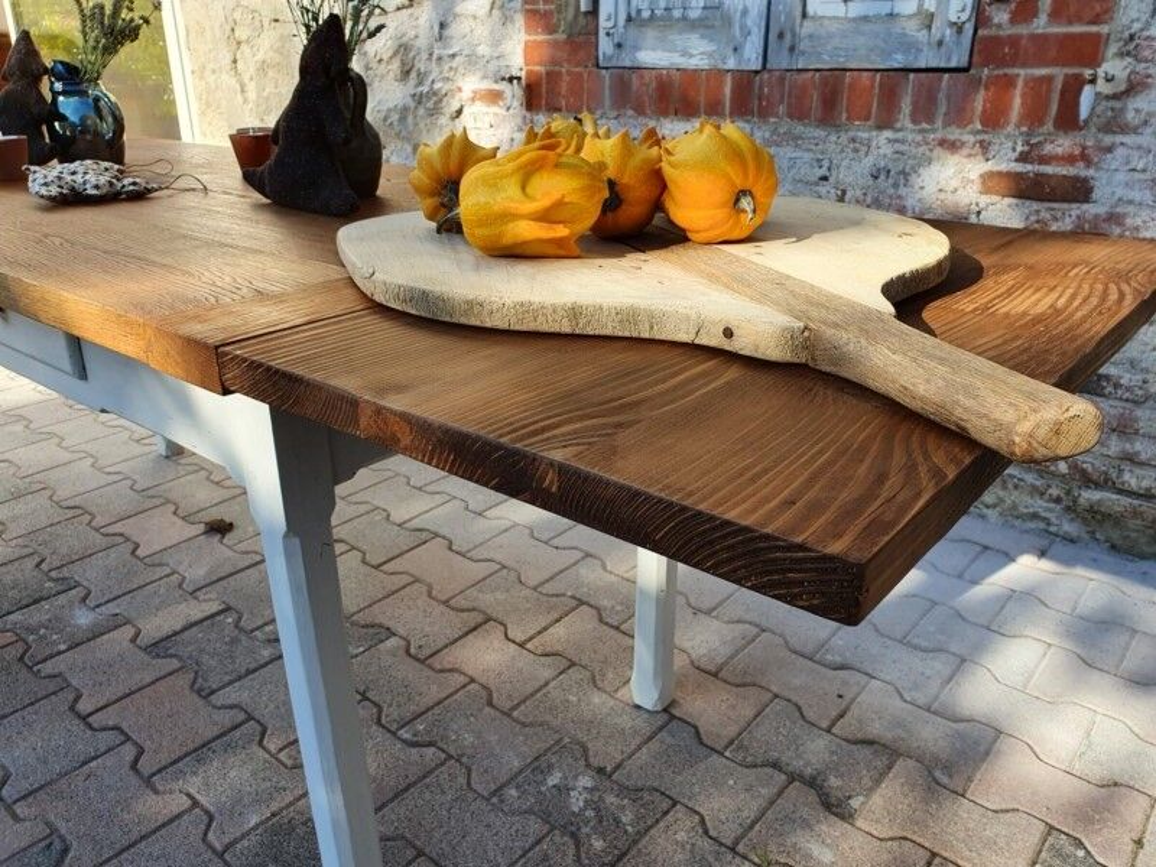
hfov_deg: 67.3
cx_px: 578
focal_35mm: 26
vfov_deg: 53.1
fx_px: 868
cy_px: 434
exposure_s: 1/473
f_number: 2.4
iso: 50
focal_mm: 4.32
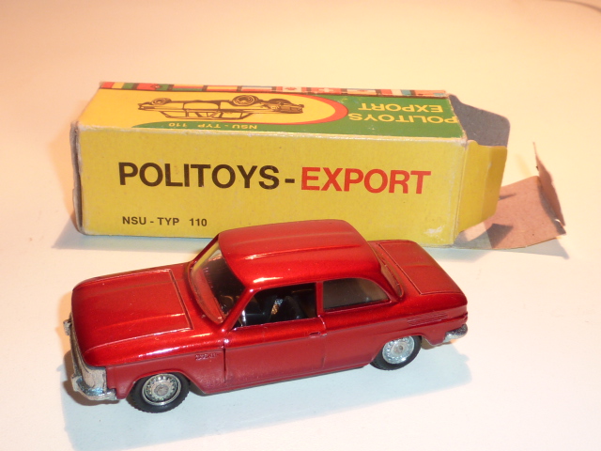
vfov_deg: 30.3
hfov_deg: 39.7
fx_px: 833
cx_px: 300
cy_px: 226
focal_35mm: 48
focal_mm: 4.4
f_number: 3.3
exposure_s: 1/30
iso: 100
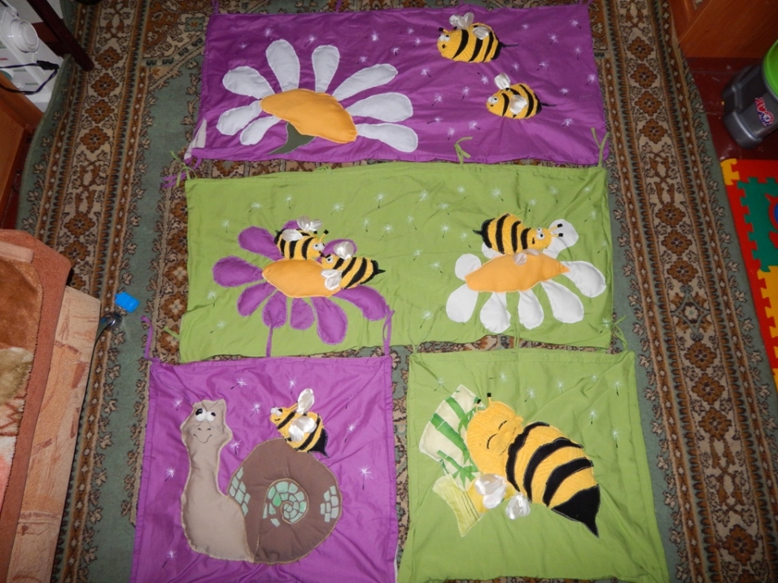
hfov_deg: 73.9
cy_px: 292
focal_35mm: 23
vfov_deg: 58.9
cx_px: 389
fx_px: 517
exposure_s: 1/30
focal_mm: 4
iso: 200
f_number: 3
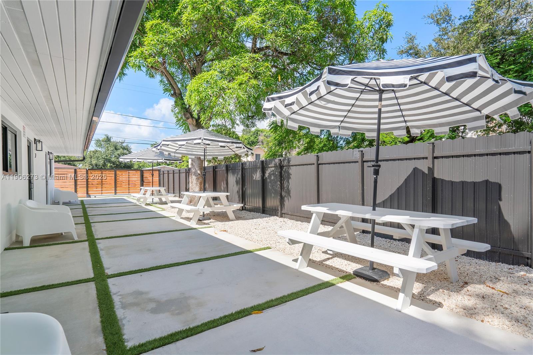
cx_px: 266
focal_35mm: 18
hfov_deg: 90.0
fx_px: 266
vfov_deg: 67.4
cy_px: 178
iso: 100
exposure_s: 1/100
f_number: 10
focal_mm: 18
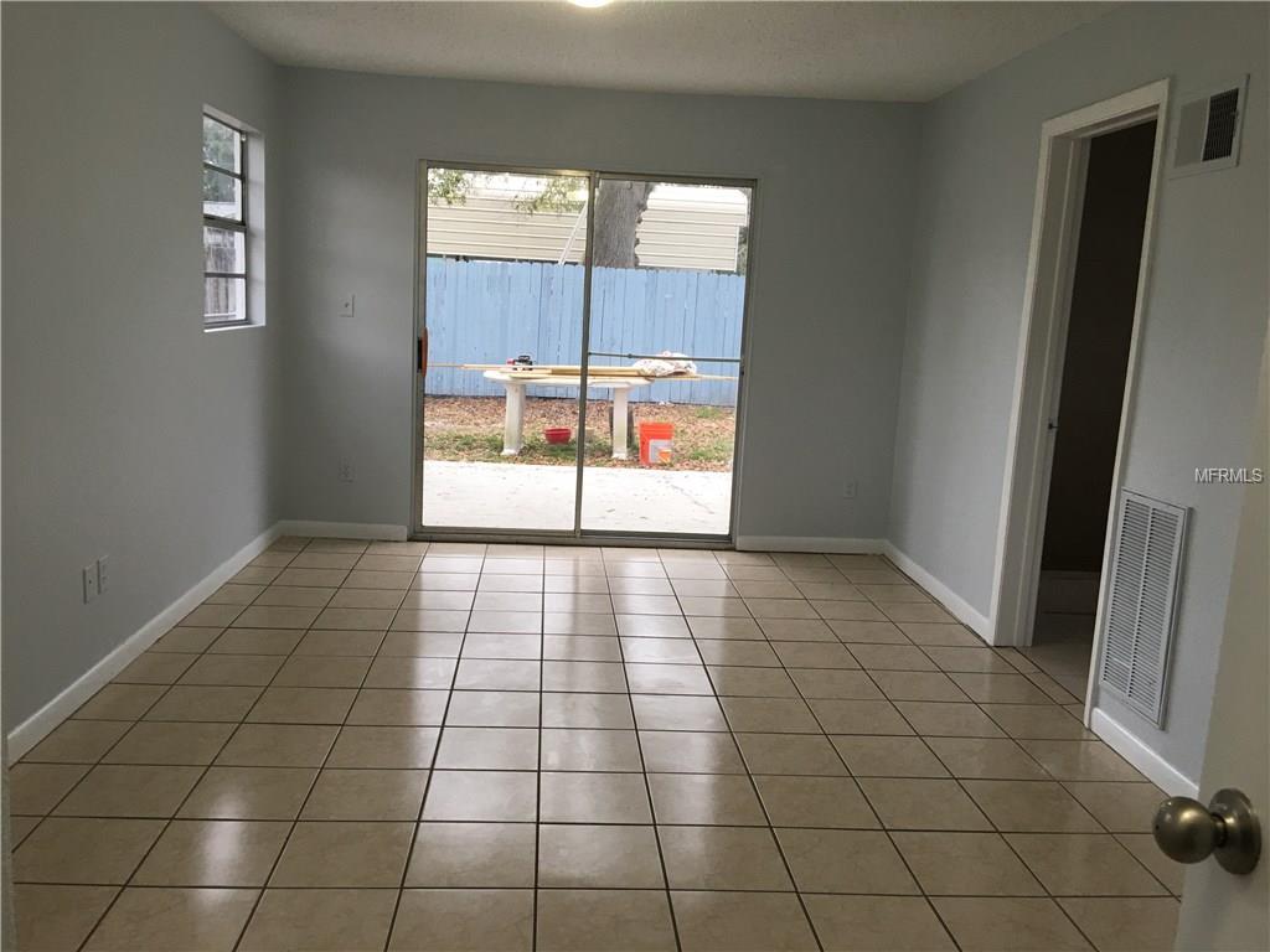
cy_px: 476
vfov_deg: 48.2
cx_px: 635
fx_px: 1064
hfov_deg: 61.7
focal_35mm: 29
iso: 32
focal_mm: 4.15
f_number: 2.2
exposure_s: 1/40
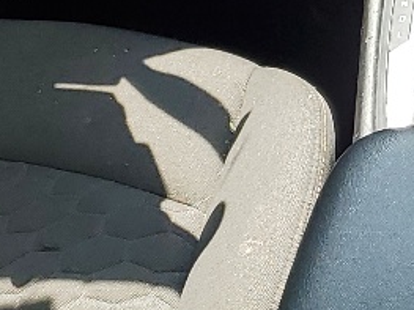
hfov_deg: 12.2
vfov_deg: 9.4
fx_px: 1889
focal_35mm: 158
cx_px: 524
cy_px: 104
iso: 50
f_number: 1.5
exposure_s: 1/556
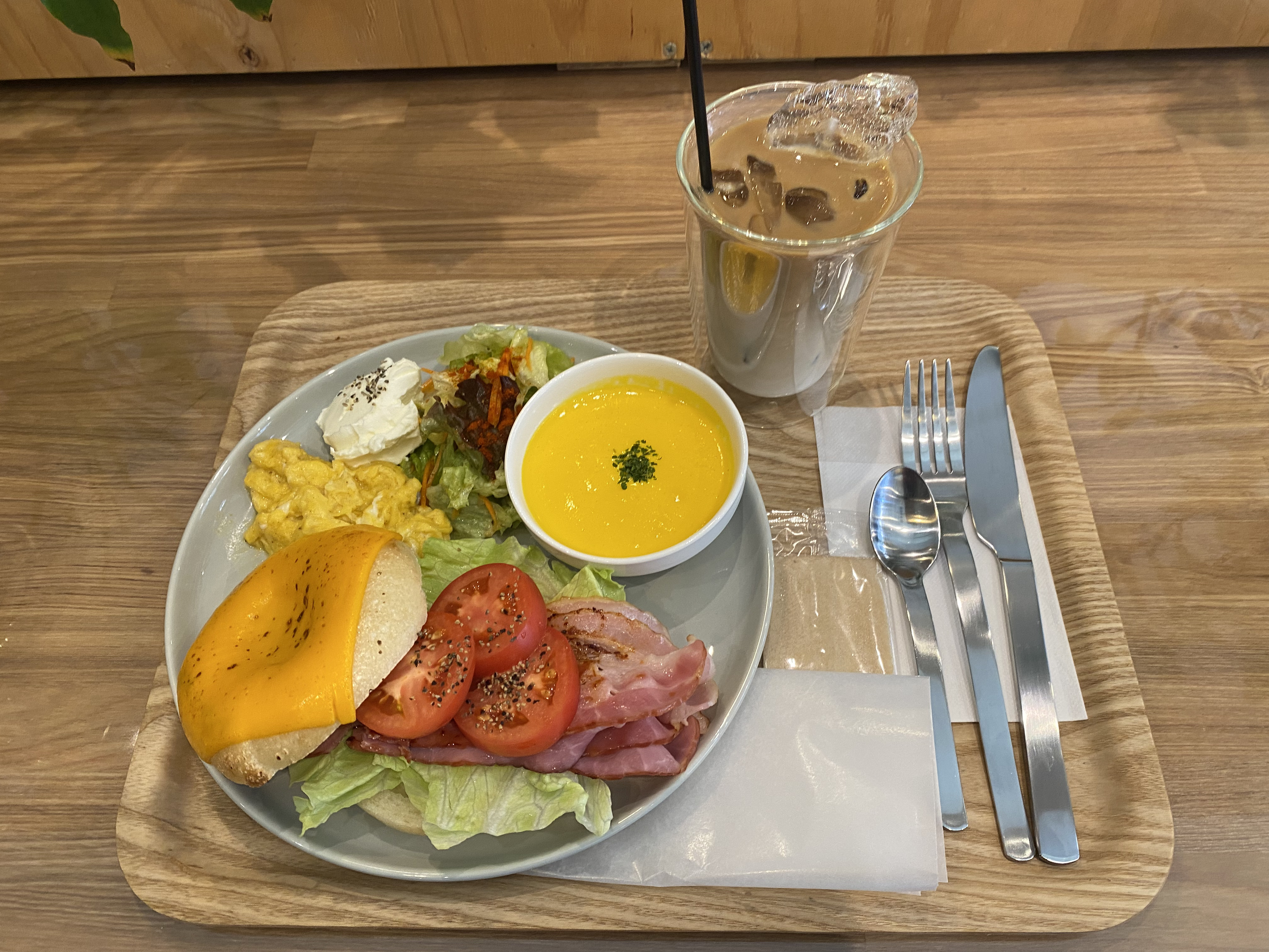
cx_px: 634
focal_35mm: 26
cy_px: 476
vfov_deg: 53.1
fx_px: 953
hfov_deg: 67.3
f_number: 1.8
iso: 80
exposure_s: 1/60
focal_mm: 4.25
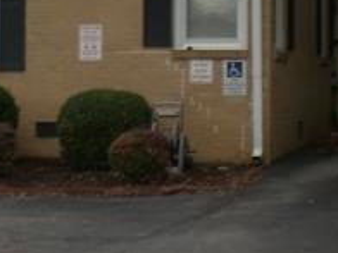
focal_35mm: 124
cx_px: 138
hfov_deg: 15.9
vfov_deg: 11.8
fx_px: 1211
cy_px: -26
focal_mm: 6.3
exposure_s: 1/200
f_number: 4.4
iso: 50
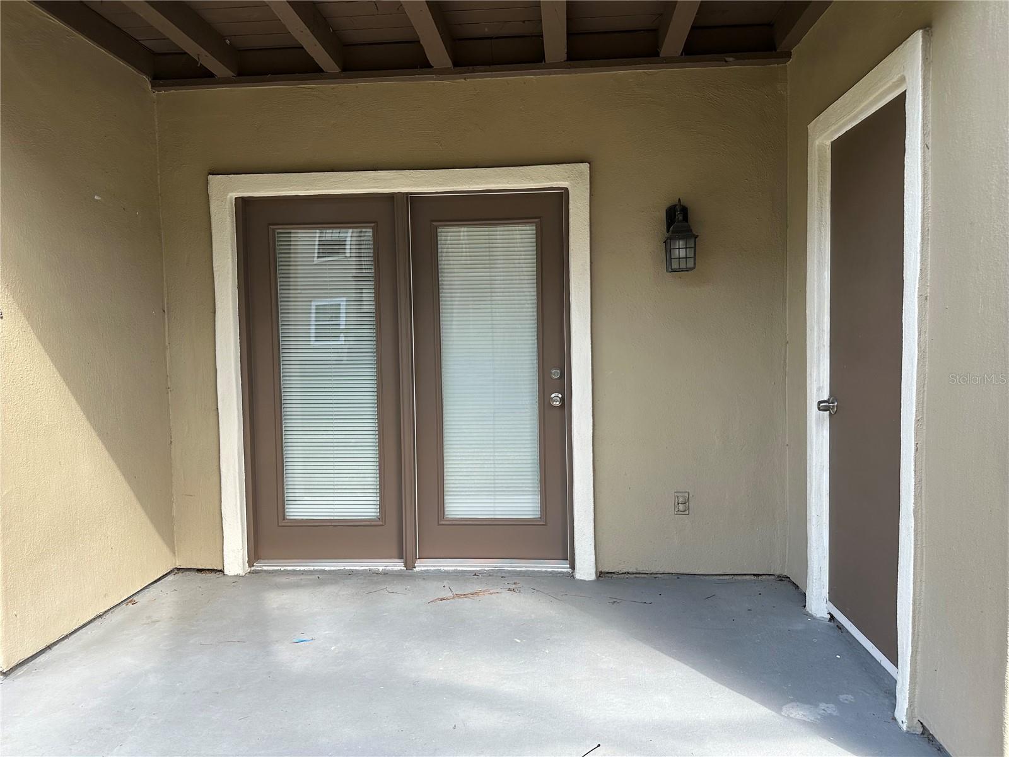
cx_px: 504
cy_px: 378
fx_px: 700
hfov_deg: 71.6
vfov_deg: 56.8
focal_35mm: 24
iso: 80
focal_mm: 6.86
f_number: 1.78
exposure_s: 1/529
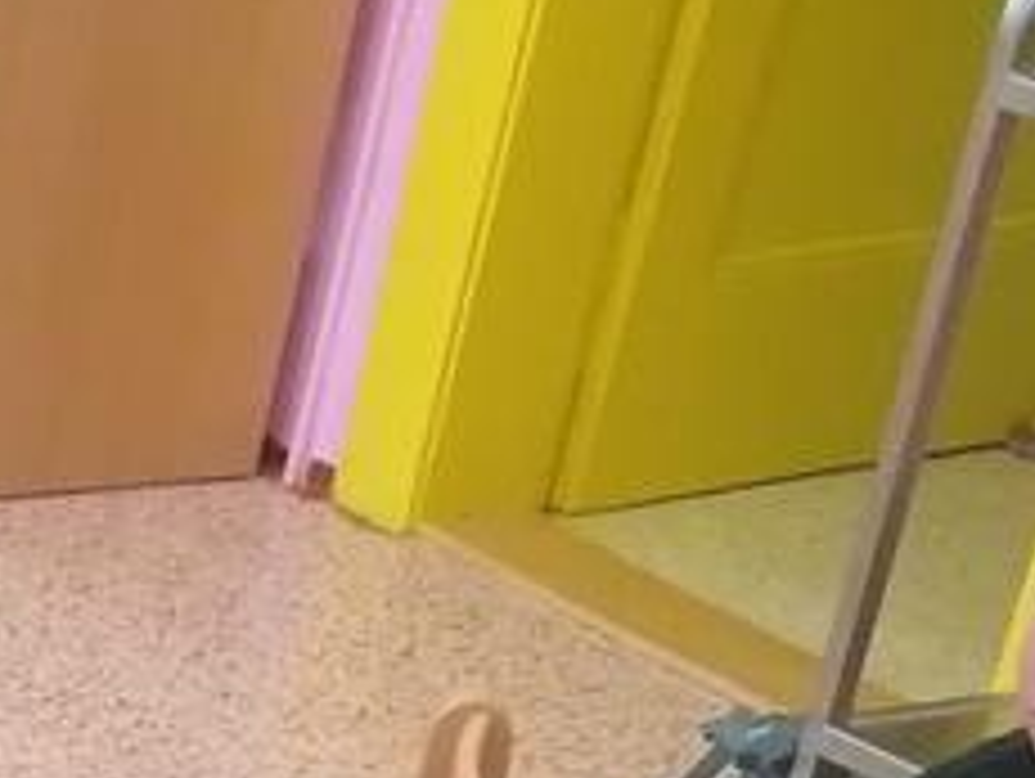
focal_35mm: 157
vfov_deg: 8.4
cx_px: -1134
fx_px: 4699
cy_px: 2087
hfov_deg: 11.2
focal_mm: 4.75
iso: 250
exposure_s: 1/100
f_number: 1.8
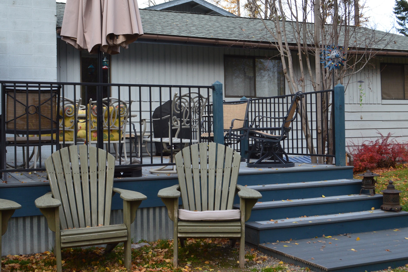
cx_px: 199
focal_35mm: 47
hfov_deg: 41.9
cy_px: 123
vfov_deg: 28.6
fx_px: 533
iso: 400
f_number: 9
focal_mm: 28
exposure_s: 1/100
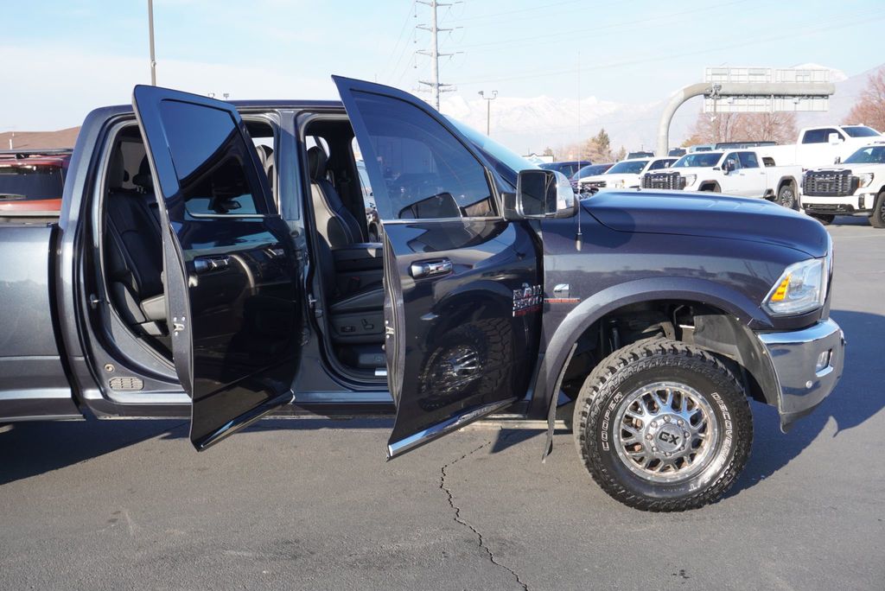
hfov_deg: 53.1
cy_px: 296
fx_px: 885
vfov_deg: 36.9
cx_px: 442
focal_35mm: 36
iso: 100
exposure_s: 1/100
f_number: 7.1
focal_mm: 24
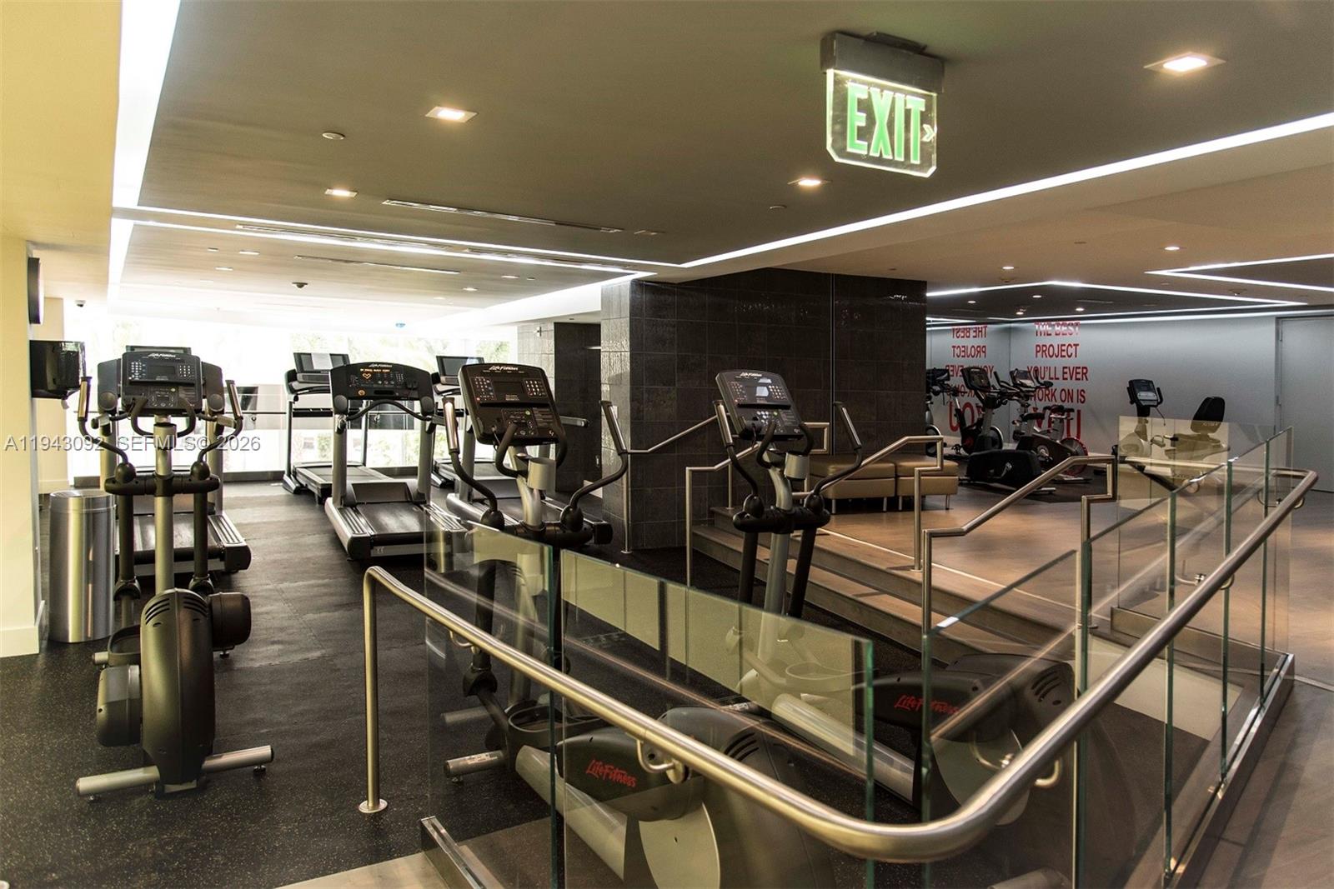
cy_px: 444
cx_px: 667
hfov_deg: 73.7
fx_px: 889
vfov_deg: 53.1
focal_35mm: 24
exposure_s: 1/60
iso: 800
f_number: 4
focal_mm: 24
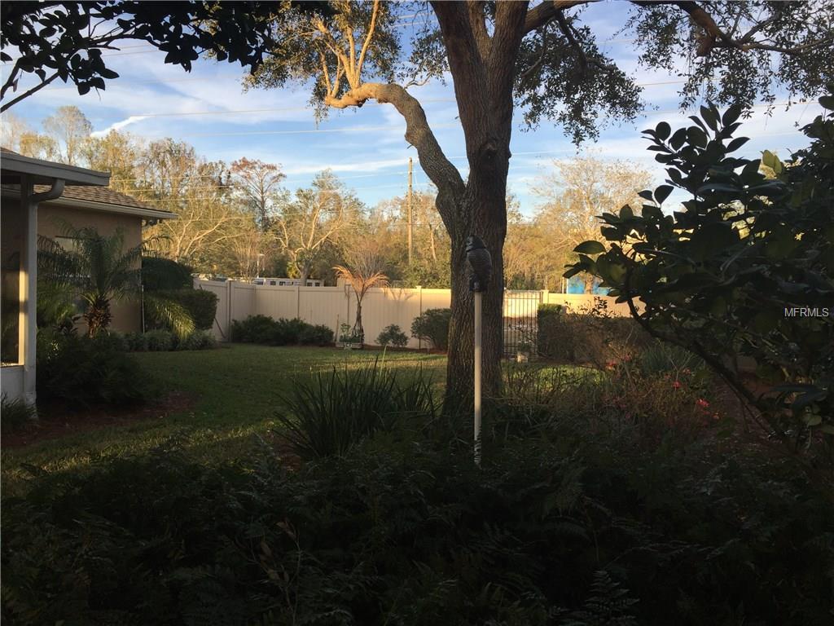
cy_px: 313
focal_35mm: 29
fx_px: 699
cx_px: 417
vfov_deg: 48.2
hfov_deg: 61.7
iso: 32
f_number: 2.2
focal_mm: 4.15
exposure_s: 1/507
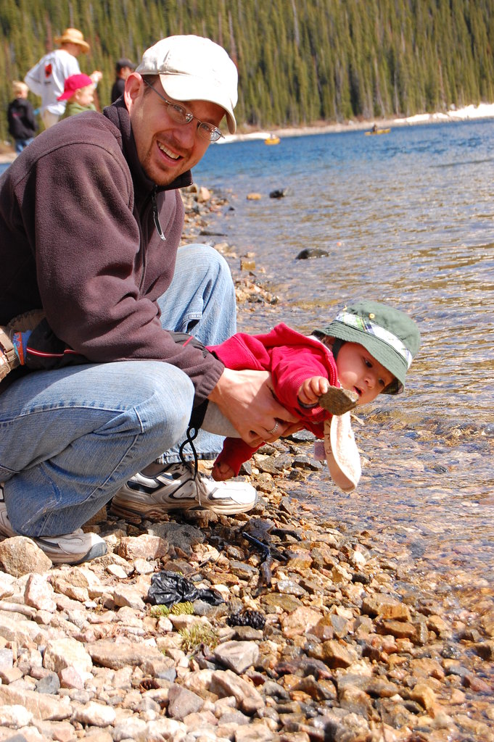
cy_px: 371
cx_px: 247
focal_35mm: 82
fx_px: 1701
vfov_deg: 24.6
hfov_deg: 16.5
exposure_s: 1/400
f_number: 10
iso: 400
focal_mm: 55
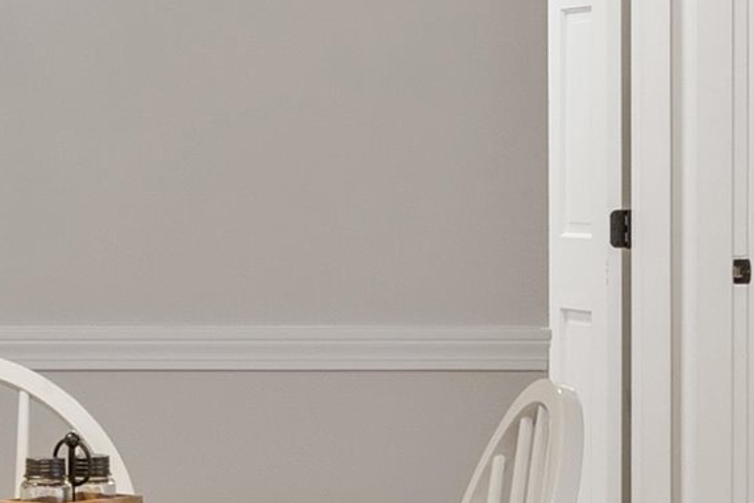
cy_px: 192
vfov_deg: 7.8
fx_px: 3707
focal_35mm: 177
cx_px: -270
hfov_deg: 11.3
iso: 320
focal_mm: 22
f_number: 8
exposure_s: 1.6
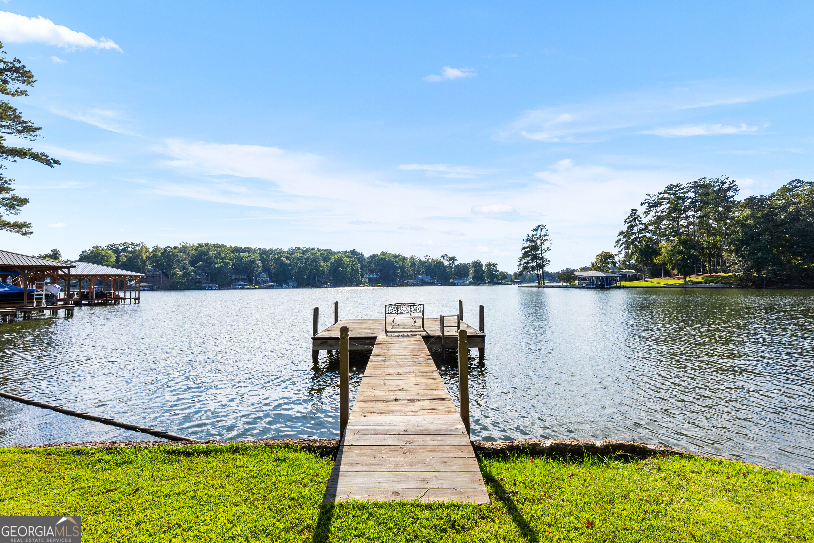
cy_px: 272
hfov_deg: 100.4
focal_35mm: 15
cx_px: 407
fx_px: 339
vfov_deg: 77.3
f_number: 10
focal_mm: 10
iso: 100
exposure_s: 1/160
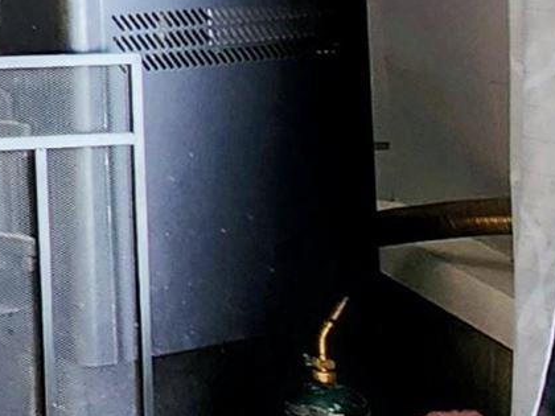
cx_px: -1120
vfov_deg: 14.5
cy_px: -215
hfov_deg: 11.4
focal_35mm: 95
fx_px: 1523
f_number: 2.2
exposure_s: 1/60
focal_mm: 2.2
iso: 80
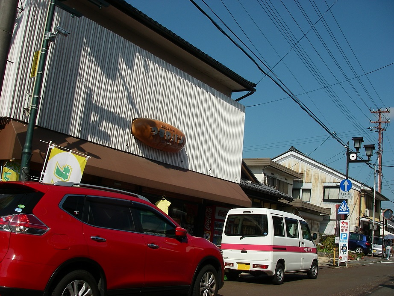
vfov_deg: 37.7
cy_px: 148
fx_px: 433
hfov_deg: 49.0
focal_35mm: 38
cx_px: 197
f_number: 6.6
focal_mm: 6.3
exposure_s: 1/320
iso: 64
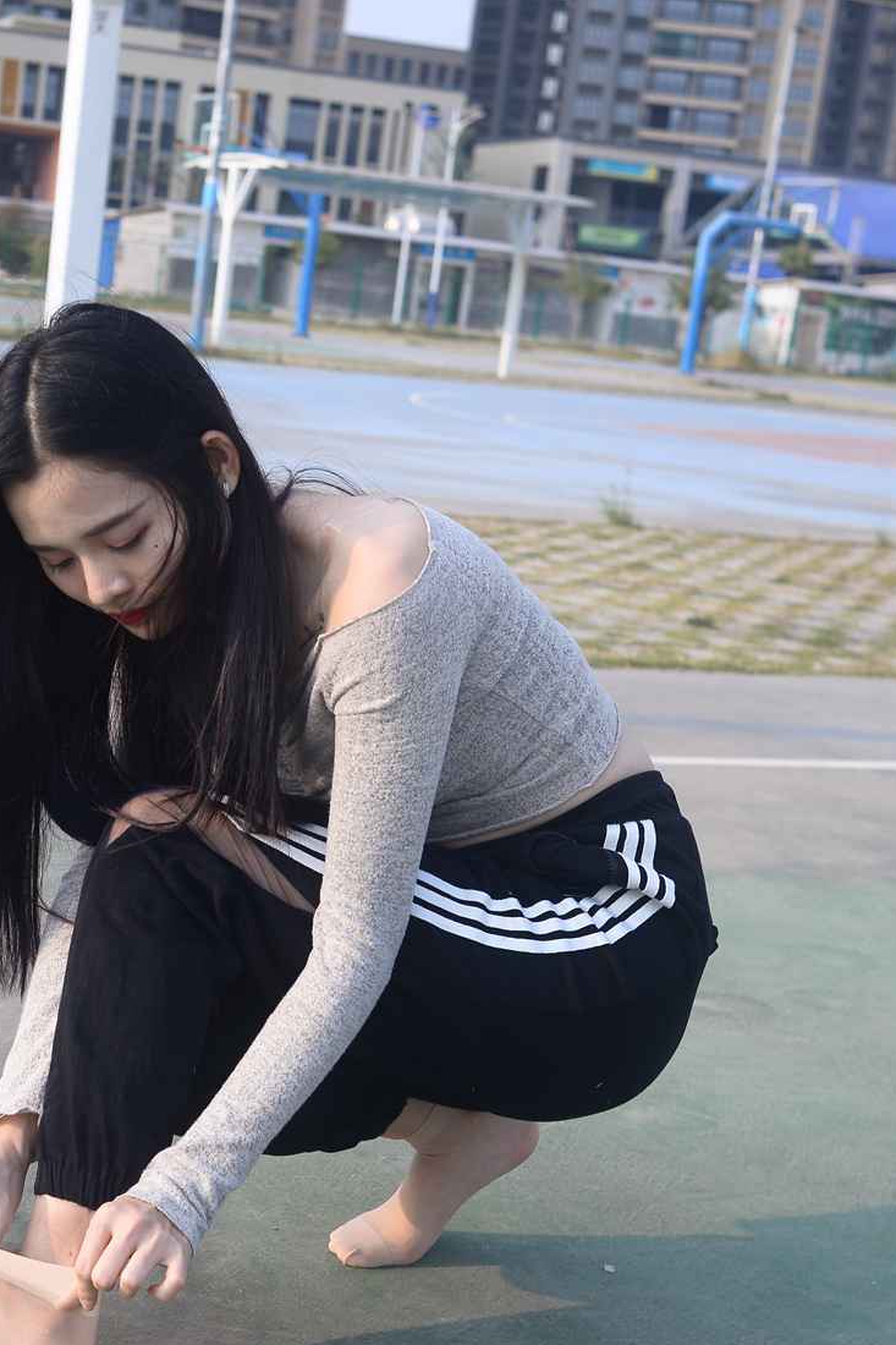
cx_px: 145
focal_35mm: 62
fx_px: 2315
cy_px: 794
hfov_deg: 21.6
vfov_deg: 32.3
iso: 100
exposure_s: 1/320
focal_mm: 35
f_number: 5.6
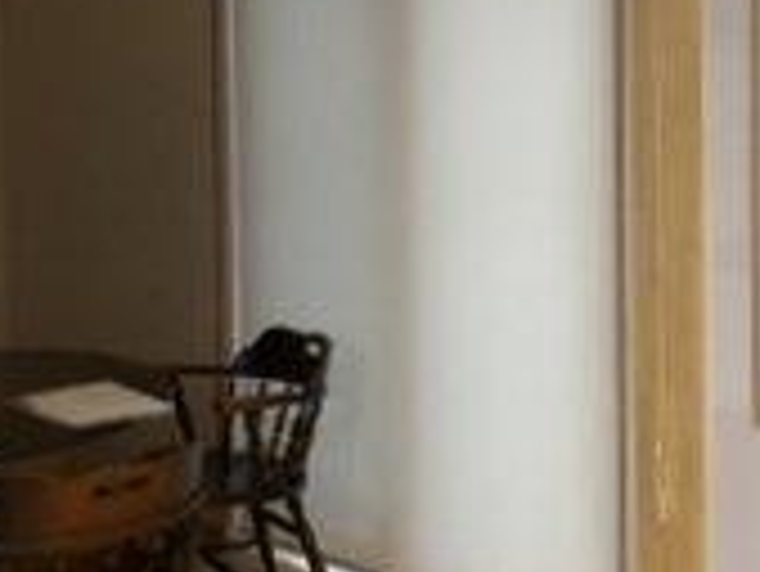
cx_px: 612
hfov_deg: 32.3
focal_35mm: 58
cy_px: 169
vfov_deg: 25.1
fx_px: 1274
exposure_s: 1/15
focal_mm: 4
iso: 64
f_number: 1.8
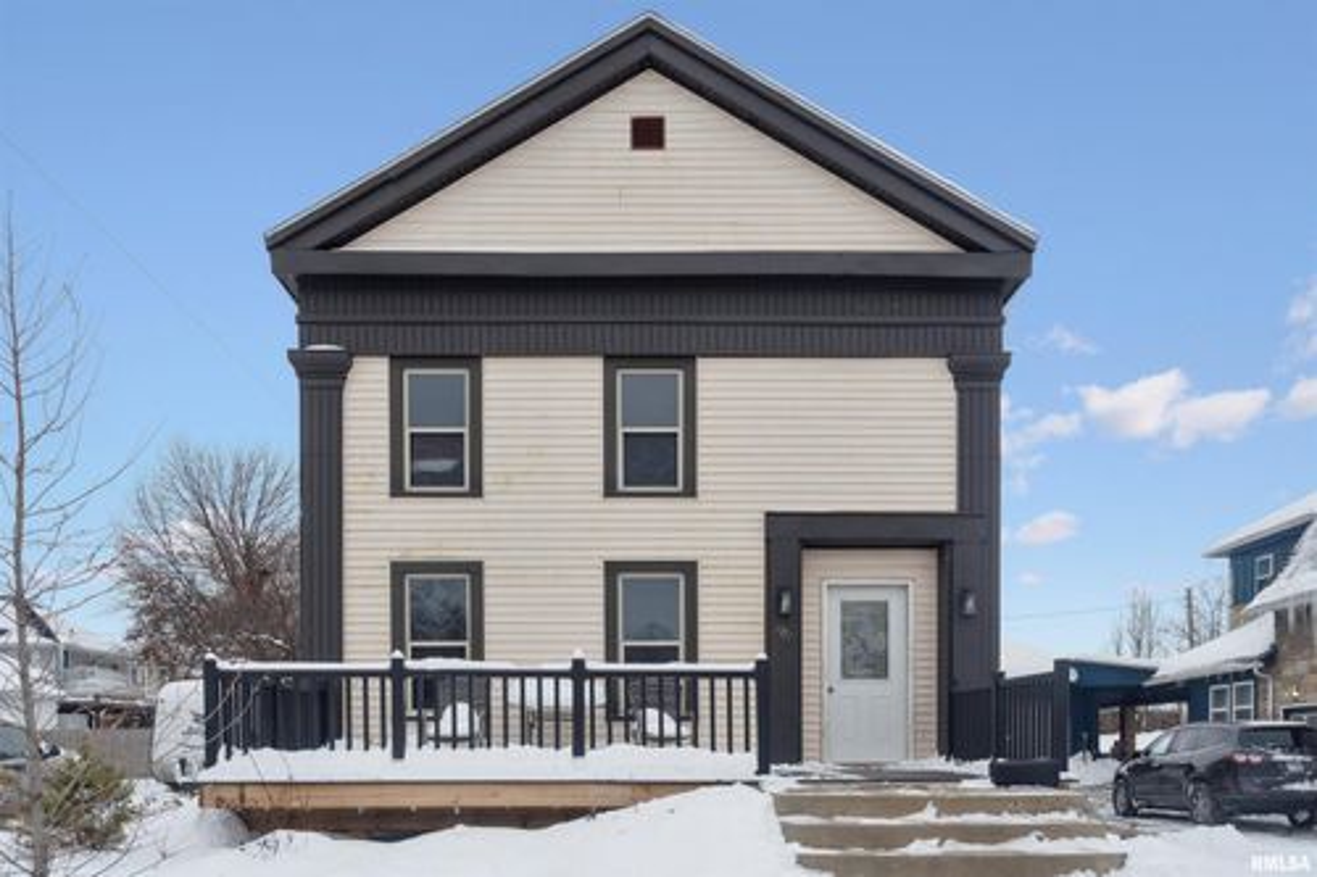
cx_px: 658
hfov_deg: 63.7
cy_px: 438
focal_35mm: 29
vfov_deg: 44.9
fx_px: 1061
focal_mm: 29
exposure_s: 1/1000
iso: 400
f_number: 9
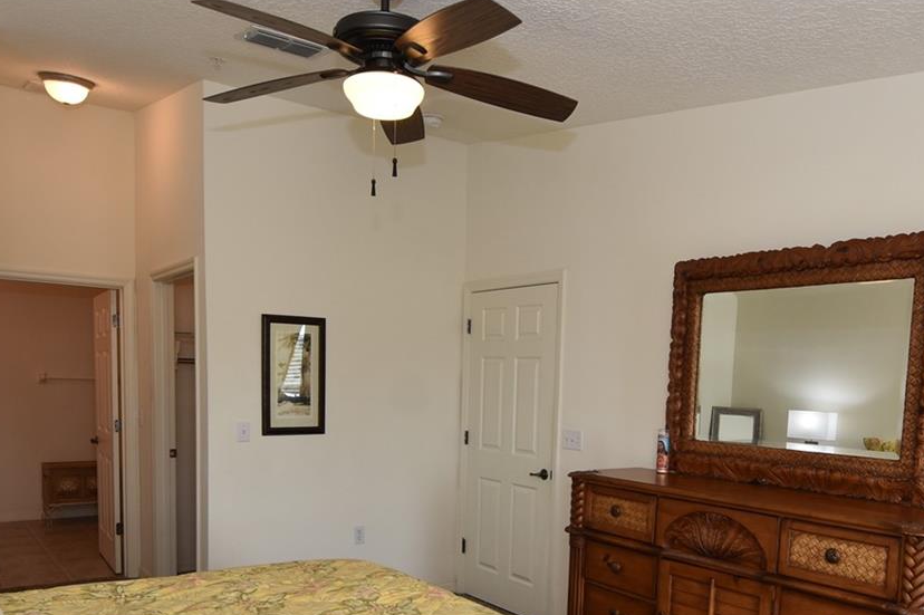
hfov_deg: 63.5
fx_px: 744
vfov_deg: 43.2
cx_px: 509
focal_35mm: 29
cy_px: 473
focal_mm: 10
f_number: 4.5
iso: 200
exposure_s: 1/80
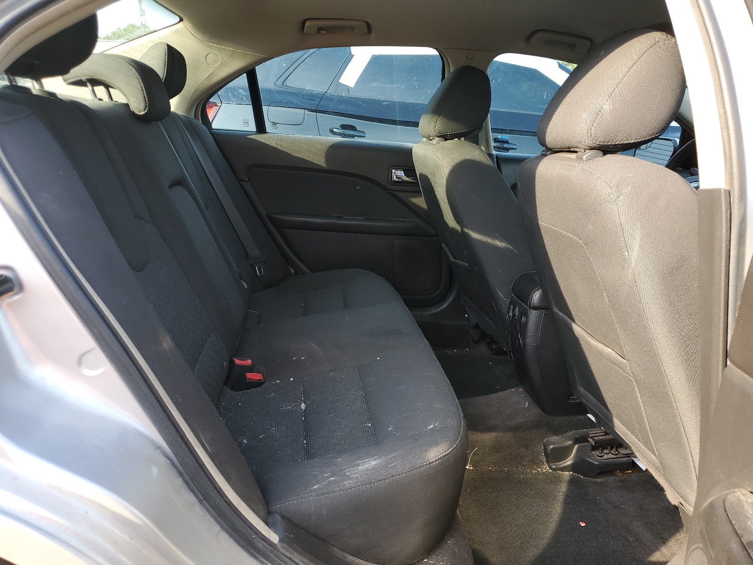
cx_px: 376
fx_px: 566
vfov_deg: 53.1
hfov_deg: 67.3
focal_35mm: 26
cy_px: 282
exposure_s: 1/196
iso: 50
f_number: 1.5
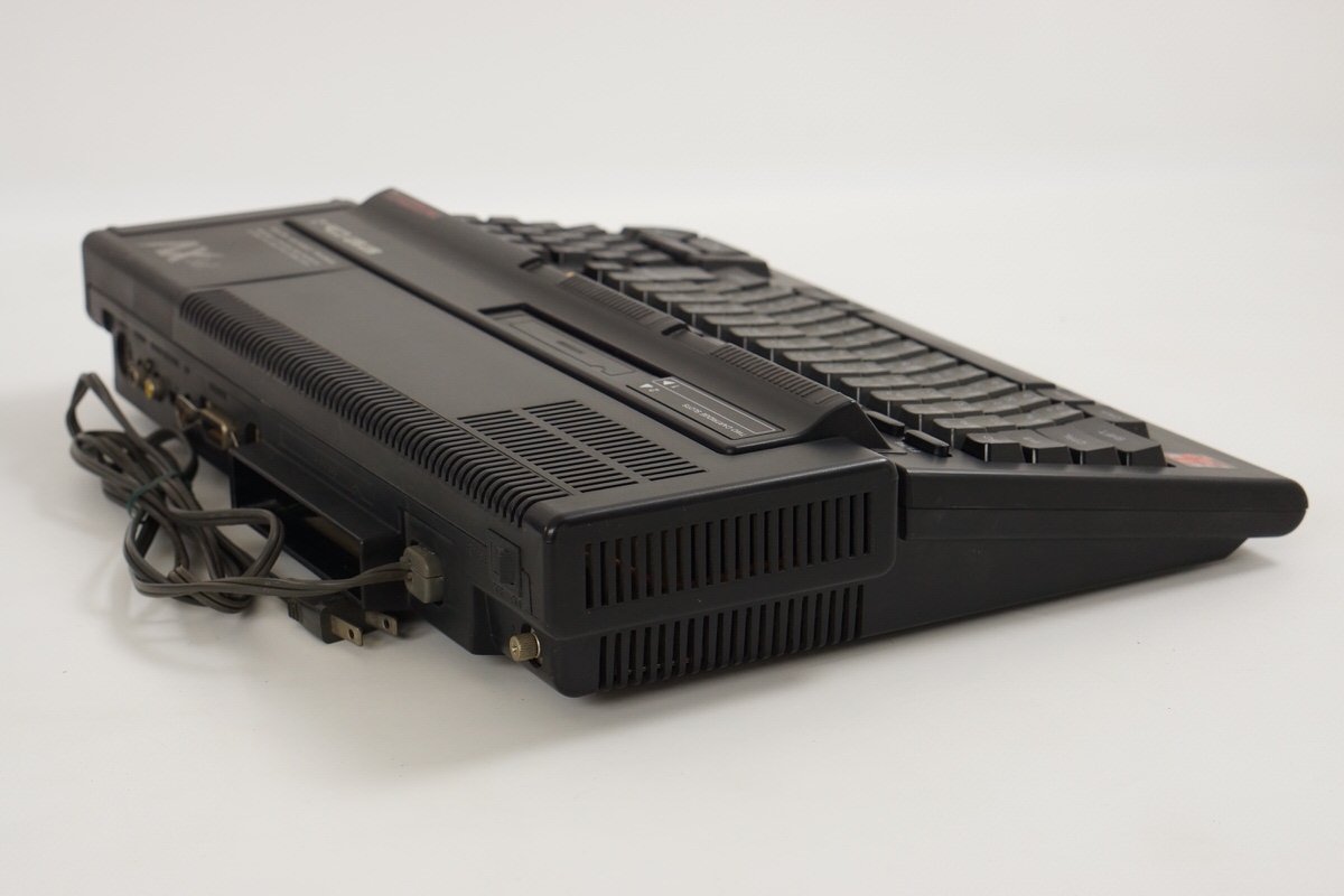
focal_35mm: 75
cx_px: 672
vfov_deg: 18.2
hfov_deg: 27.0
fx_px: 2800
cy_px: 448
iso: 640
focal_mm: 50
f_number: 6.3
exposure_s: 1/80
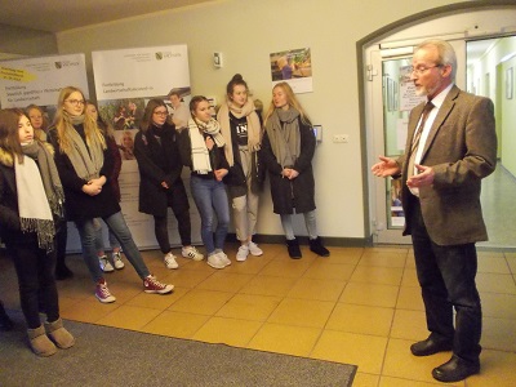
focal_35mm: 28
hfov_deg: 63.4
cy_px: 194
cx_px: 258
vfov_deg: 49.7
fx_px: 417
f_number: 2.7
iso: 800
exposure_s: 1/30
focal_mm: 4
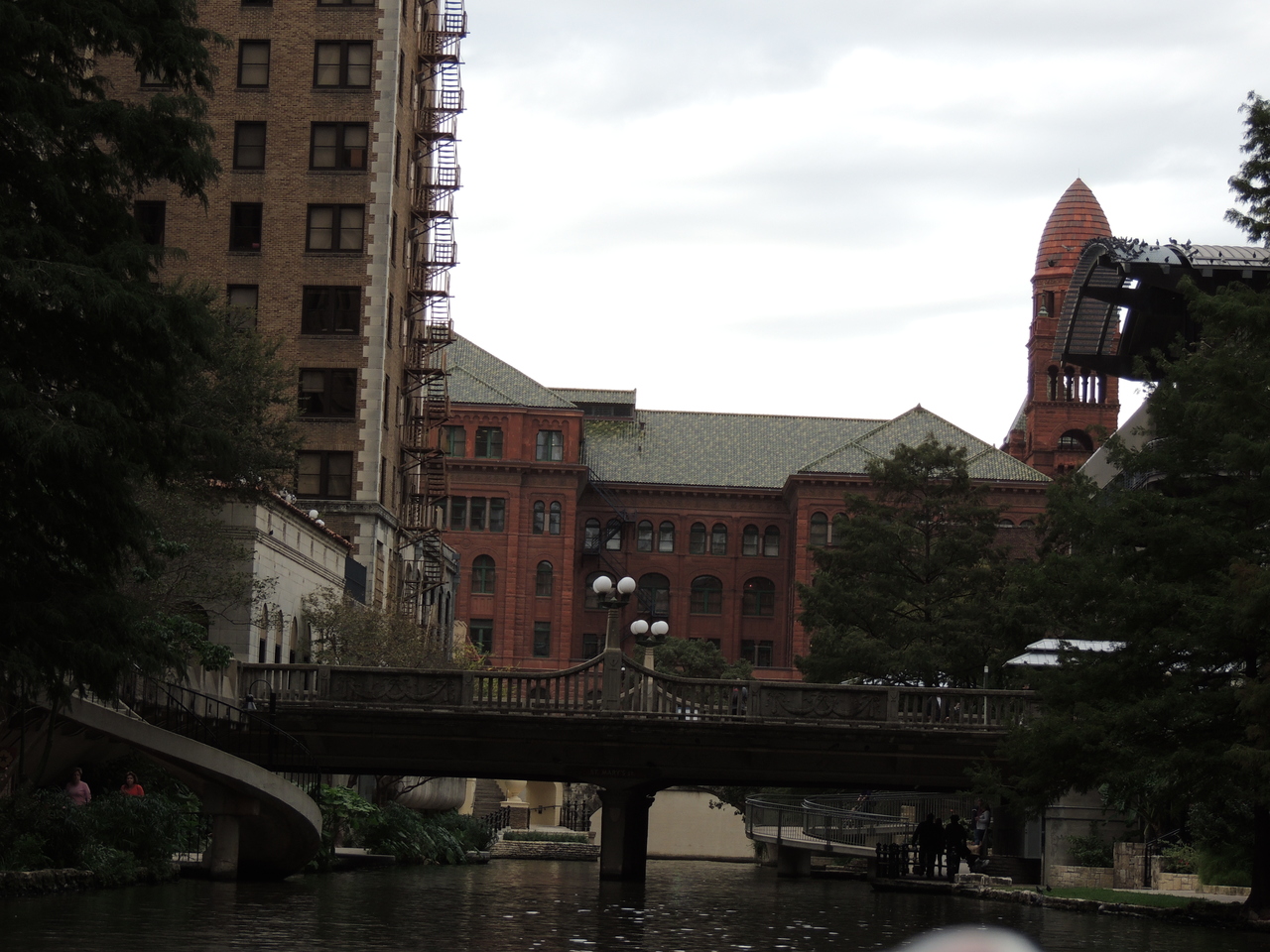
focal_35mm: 105
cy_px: 476
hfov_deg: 18.7
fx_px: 3852
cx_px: 635
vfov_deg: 14.1
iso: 100
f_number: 4.2
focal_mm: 18.7
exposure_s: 1/125
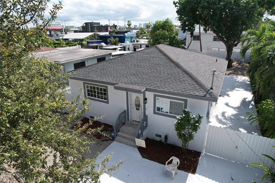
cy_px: 92
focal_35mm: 22
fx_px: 168
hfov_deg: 78.6
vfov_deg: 57.2
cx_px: 138
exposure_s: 1/1500
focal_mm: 8.38
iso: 130
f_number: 2.8
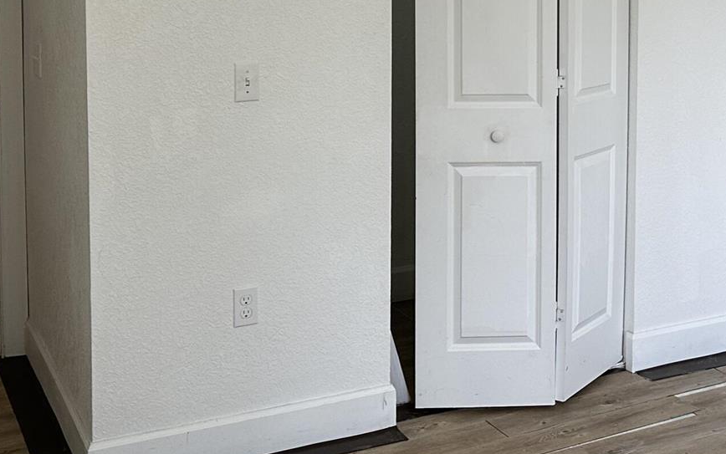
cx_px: 591
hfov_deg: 32.9
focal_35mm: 60
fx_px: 1187
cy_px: 33
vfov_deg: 21.1
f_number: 1.78
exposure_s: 1/120
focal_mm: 6.86
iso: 125
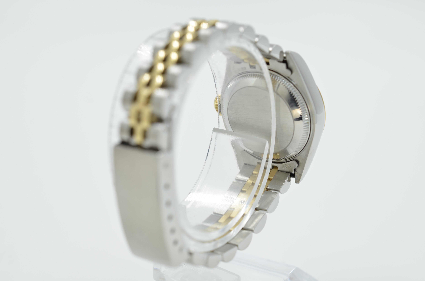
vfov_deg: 22.5
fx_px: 707
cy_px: 140
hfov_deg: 33.5
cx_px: 212
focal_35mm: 60
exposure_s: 1/50
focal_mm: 40
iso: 160
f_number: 8
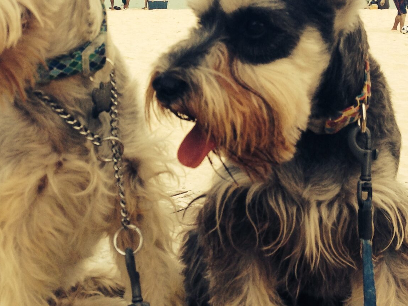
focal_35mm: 74
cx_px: 164
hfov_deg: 26.3
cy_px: 39
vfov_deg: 19.6
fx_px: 872
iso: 50
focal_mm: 4.12
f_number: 2.4
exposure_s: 1/1153
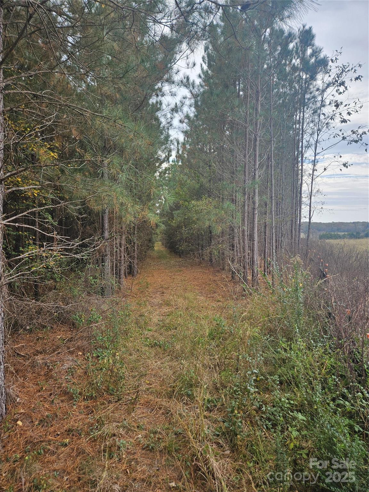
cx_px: 184
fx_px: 327
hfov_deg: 58.9
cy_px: 246
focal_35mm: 23
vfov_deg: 73.9
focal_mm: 5.4
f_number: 1.8
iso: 100
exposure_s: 1/2000
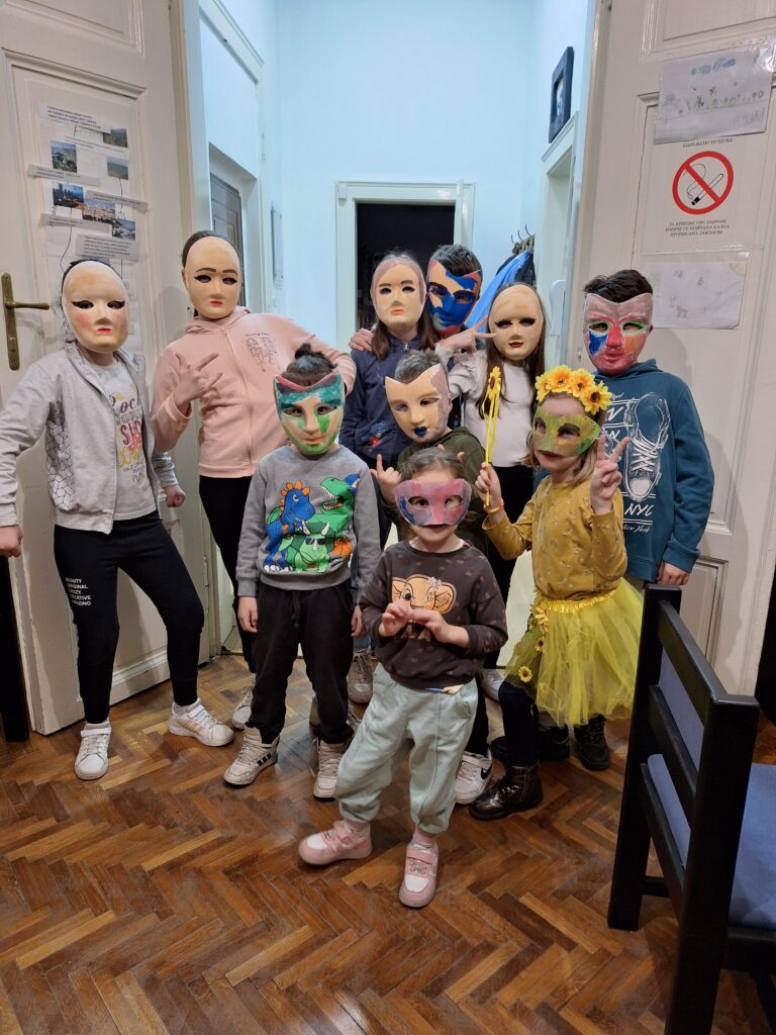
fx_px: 687
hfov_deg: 58.9
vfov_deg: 73.9
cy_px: 518
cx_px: 388
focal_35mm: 23
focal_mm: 5.54
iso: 250
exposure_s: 1/33
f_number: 1.8
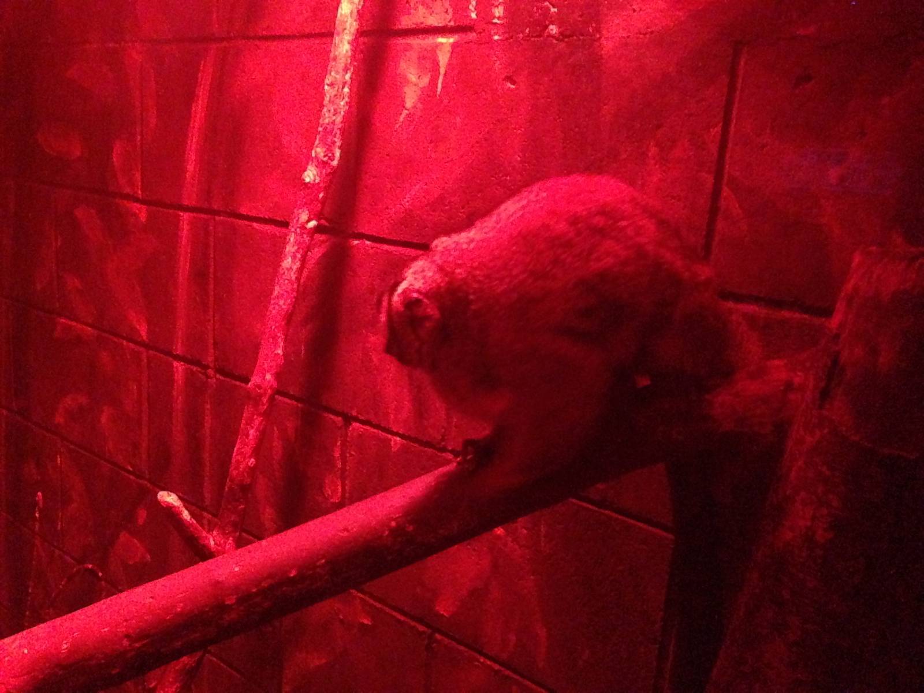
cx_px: 462
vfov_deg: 22.3
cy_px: 346
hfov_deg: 29.4
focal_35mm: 66
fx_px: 1762
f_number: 2.4
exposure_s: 1/15
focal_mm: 4.12
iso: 2000
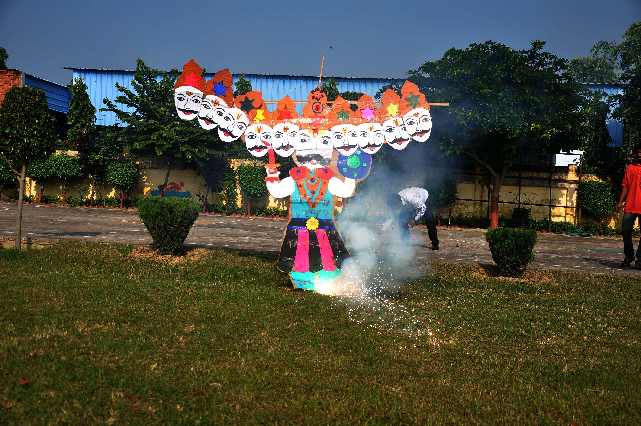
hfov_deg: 46.4
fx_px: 747
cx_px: 320
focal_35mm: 42
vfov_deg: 31.8
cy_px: 213
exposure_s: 1/800
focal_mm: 28
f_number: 6.3
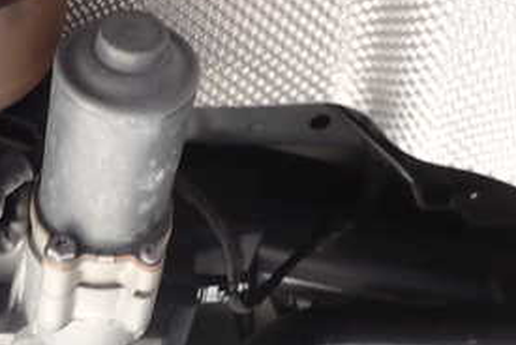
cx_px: -26
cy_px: 231
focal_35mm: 68
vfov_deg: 20.0
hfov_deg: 27.5
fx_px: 976
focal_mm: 5.4
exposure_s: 1/60
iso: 125
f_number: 2.3
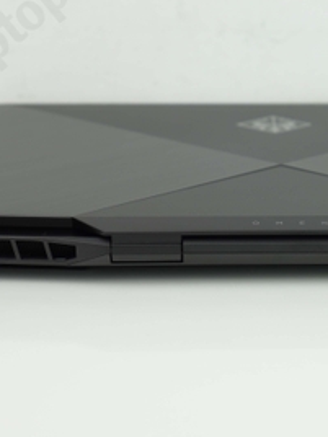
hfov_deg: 11.7
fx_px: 1593
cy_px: 145
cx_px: 295
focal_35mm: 126
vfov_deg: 15.6
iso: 100
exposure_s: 1/60
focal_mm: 39
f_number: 4
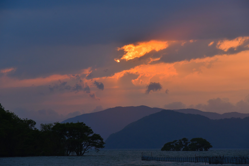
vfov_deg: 11.4
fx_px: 830
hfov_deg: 17.1
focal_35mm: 120
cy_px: 83
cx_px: 124
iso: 400
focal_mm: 120
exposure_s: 1/640
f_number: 6.3
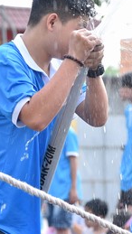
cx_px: 71
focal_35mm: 242
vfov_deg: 8.9
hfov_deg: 5.0
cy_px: 92
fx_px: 1503
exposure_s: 1/160
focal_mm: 92
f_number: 4.5
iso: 320
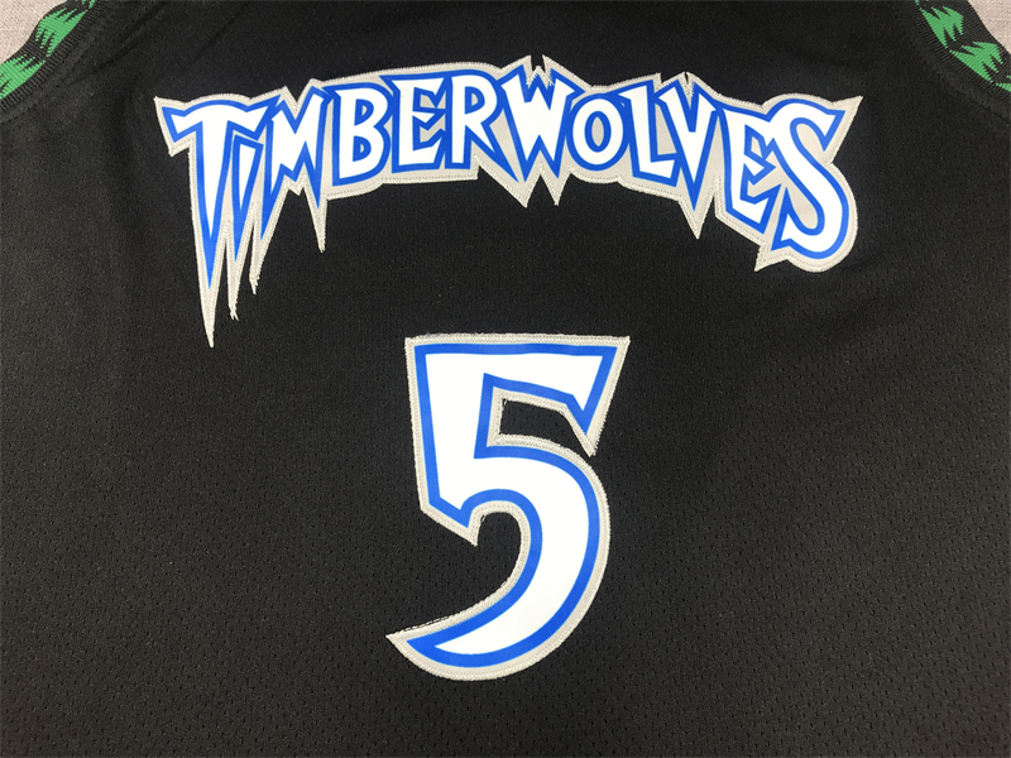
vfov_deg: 49.7
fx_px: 818
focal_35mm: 28
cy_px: 379
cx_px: 506
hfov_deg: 63.4
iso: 25
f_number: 1.8
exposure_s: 1/50
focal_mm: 3.99
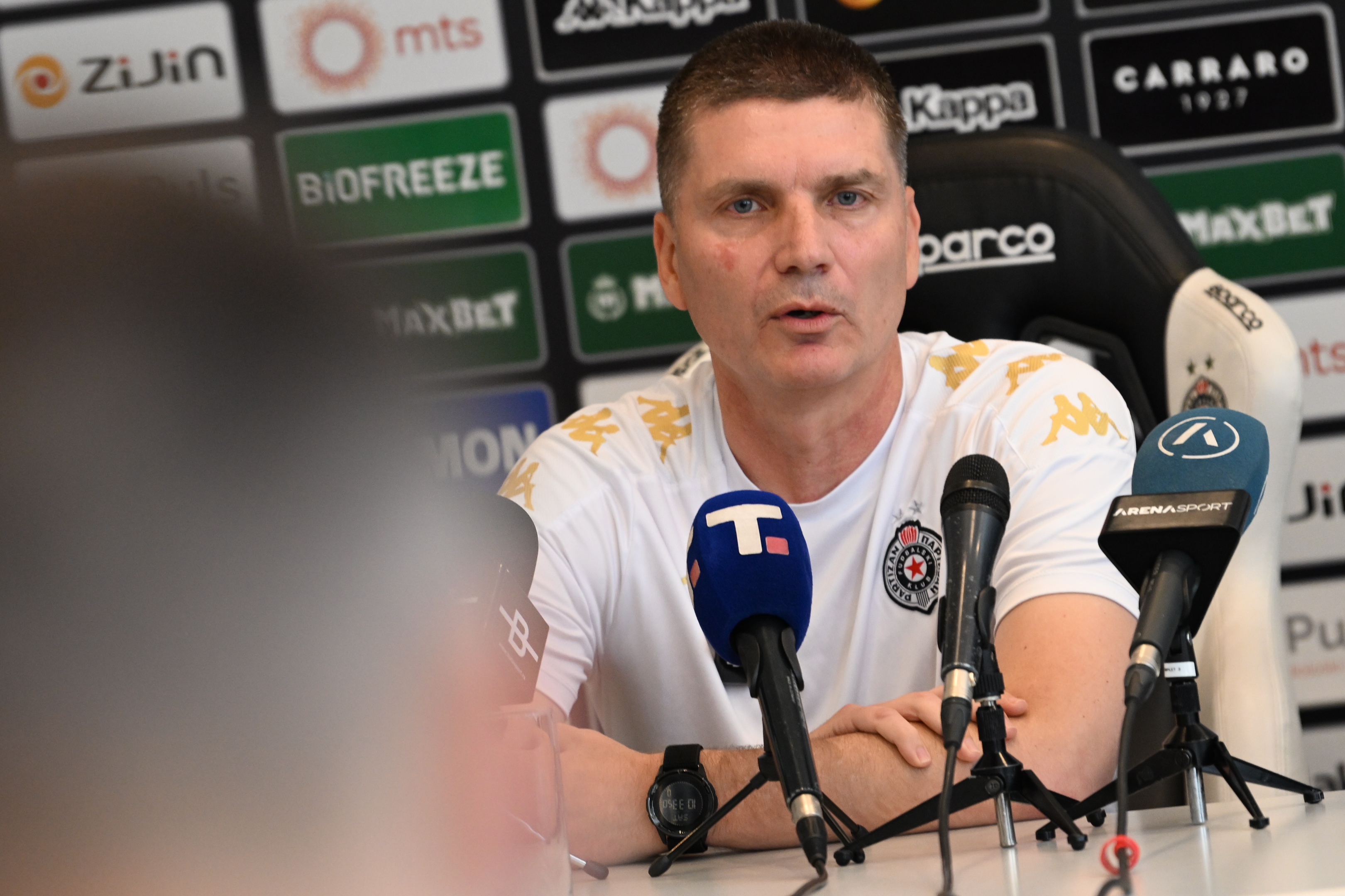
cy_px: 448
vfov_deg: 4.6
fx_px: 11207
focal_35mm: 300
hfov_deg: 6.9
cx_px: 672
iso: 2000
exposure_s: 1/200
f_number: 4
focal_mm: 200
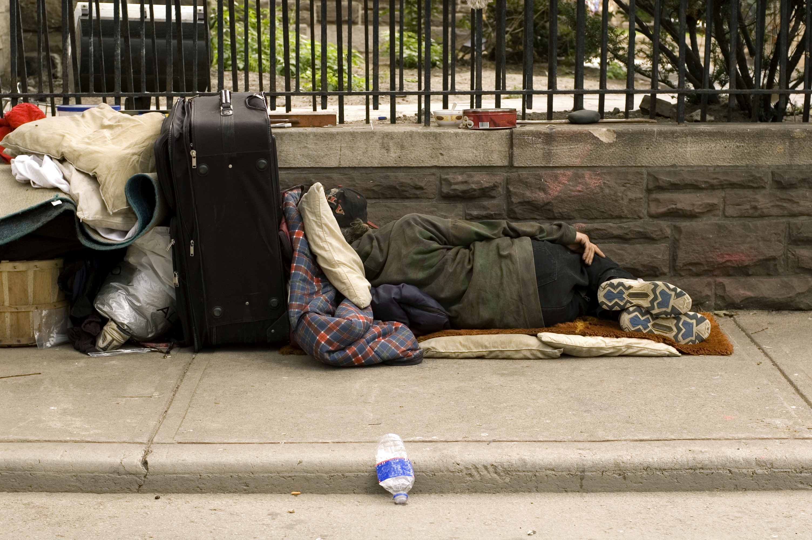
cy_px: 270
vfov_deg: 18.1
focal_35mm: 75
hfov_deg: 27.0
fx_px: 1690
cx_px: 406
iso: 200
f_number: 5.6
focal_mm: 50
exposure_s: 1/60
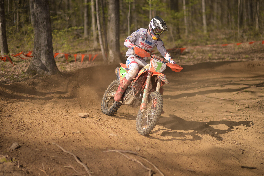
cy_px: 88
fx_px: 623
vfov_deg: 16.1
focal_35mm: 85
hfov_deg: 23.9
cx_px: 132
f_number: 2
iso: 64
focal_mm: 85
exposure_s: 1/3200
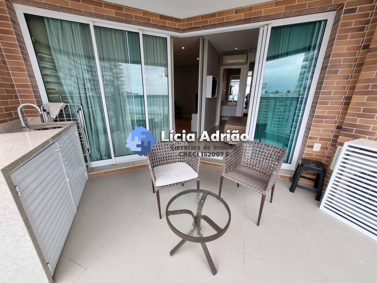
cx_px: 188
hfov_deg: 106.2
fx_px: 142
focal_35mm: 13
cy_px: 142
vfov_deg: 89.9
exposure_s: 1/120
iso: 50
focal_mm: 1.74
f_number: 2.2
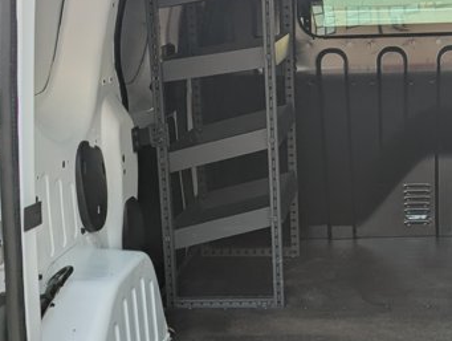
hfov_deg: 26.4
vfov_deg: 20.4
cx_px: 372
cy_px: 226
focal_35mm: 72
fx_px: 942
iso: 37
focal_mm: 6.81
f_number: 1.85
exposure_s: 1/40.4
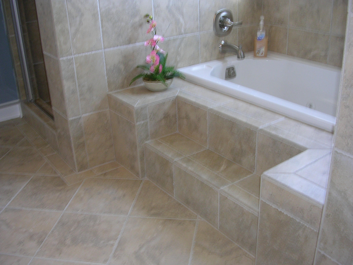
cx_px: 176
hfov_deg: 49.0
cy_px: 132
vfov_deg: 37.7
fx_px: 388
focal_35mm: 38
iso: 50
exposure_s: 1/30
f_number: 2.8
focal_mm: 5.8
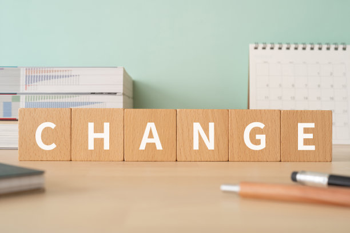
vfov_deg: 27.0
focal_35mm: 50
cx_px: 175
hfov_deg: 39.6
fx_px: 486
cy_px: 116
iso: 100
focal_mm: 50
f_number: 9
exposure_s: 1/10
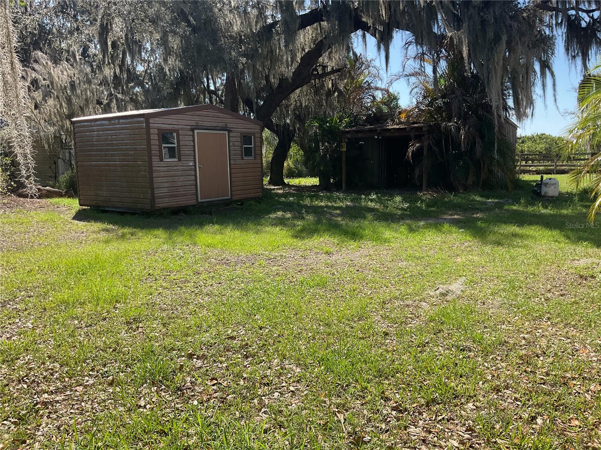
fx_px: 503
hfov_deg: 61.7
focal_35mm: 29
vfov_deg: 48.2
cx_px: 300
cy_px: 225
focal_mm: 3
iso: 16
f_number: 1.8
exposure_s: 1/929
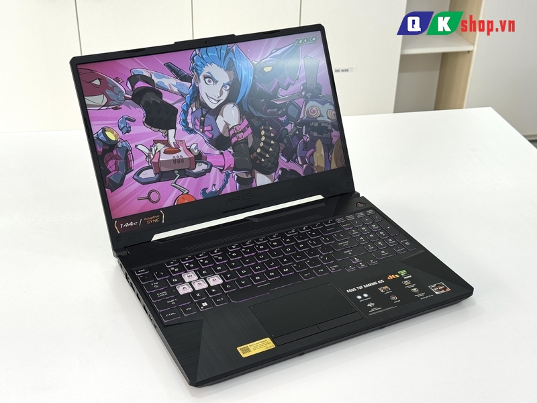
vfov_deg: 30.3
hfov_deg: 39.7
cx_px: 268
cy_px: 202
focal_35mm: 48
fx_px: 745
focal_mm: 6.76
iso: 50
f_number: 1.78
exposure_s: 1/121
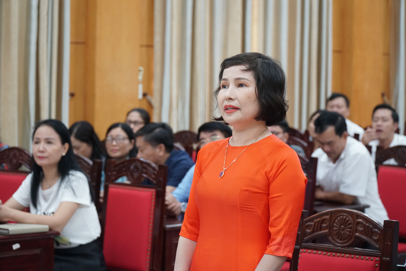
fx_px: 1202
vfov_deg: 12.9
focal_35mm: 106
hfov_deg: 19.2
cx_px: 203
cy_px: 136
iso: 1600
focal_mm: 71
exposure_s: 1/60
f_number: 4
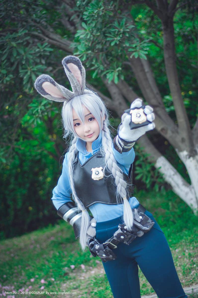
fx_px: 620
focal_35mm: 75
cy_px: 149
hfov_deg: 18.1
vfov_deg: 27.0
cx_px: 99
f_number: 1.8
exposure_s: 1/1000
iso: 100
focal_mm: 50
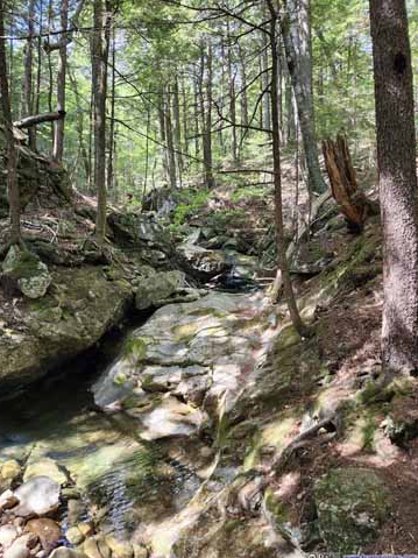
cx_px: 202
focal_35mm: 24
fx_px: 387
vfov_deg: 71.6
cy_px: 273
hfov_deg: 56.8
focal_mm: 5.4
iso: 160
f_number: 1.8
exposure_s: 1/180
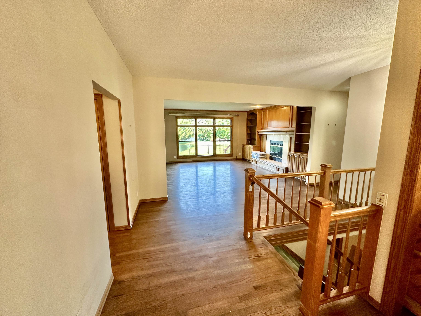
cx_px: 210
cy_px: 158
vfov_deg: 85.7
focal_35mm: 14
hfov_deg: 102.1
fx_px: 170
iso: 250
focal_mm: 2.22
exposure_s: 1/120
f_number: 2.2
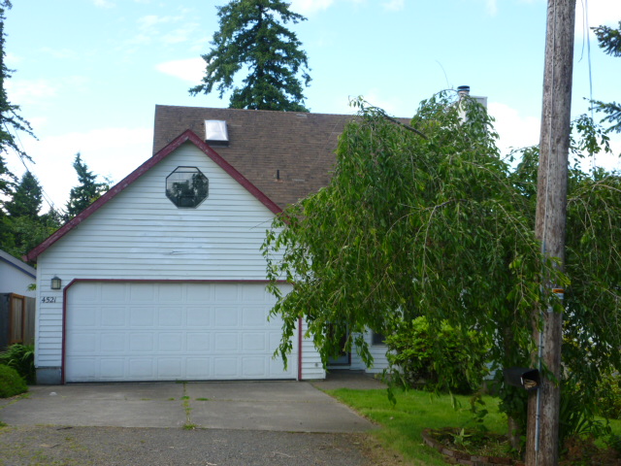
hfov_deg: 47.9
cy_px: 233
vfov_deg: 36.8
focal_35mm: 39
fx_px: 700
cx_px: 310
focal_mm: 6.9
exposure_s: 1/200
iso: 100
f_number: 3.7
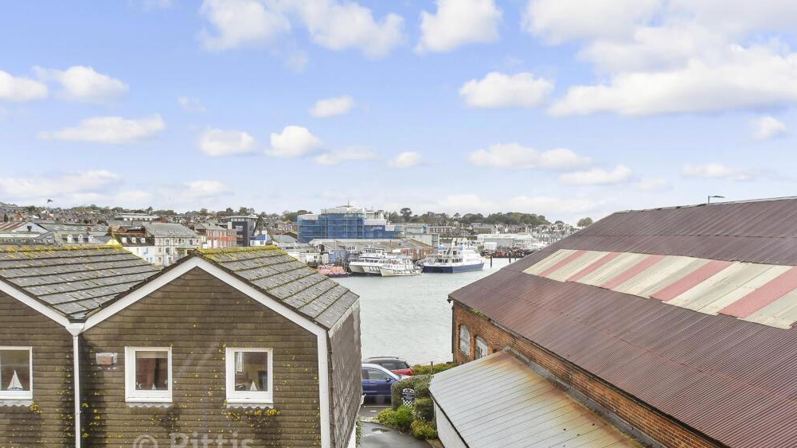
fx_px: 634
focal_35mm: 30
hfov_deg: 64.3
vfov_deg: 38.8
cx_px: 397
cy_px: 260
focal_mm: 19
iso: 160
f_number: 8
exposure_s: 1/40
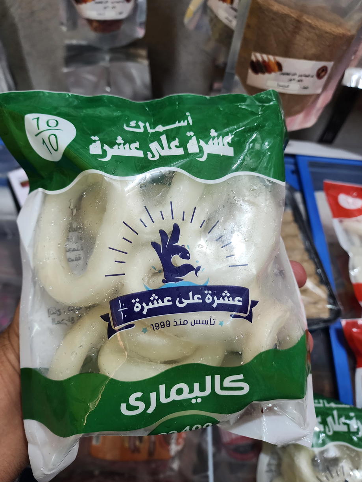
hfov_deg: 54.9
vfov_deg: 69.4
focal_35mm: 25
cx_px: 185
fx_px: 348
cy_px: 234
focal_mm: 6.4
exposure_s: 1/100
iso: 320
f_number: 1.8
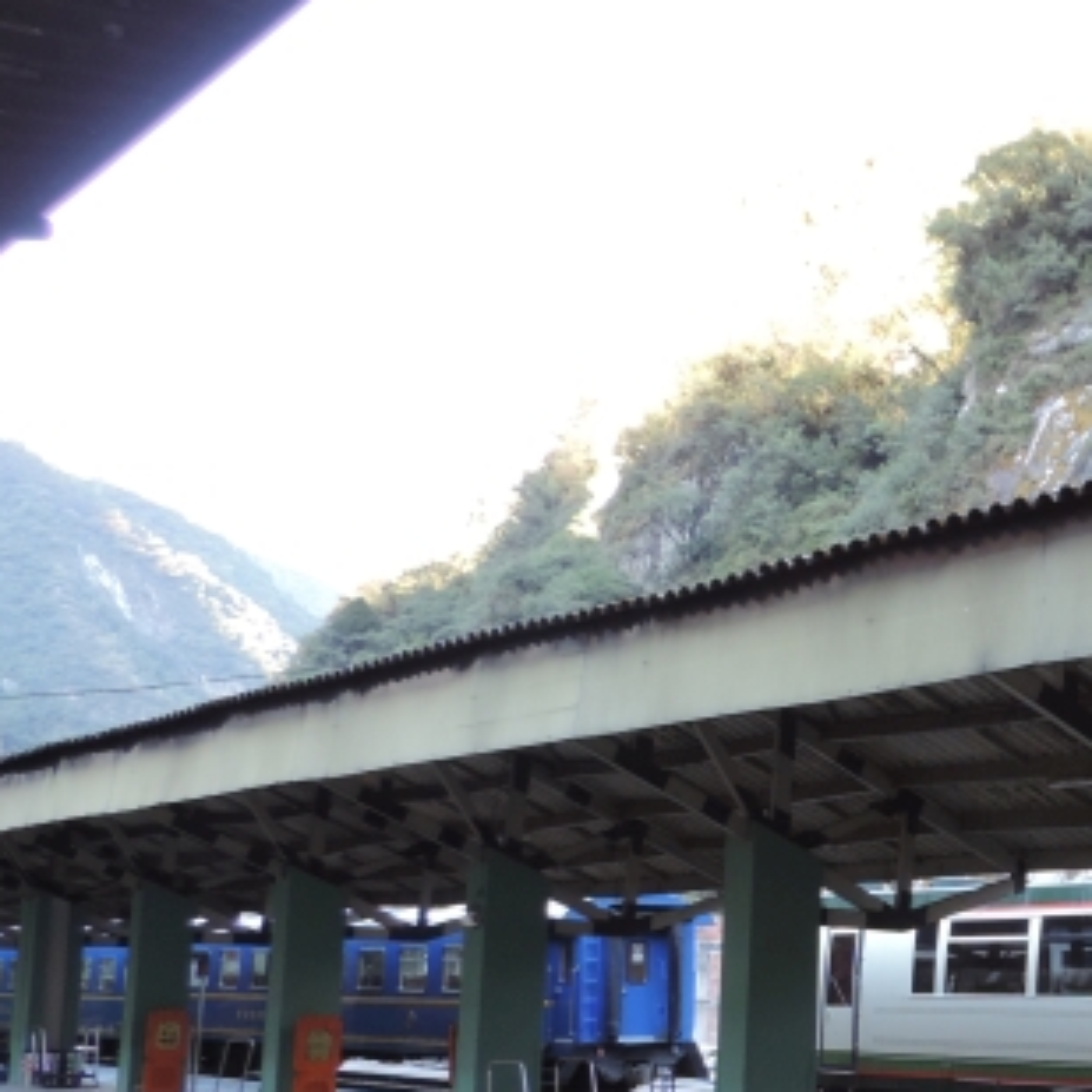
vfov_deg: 30.8
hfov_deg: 27.8
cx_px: 1255
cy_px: 732
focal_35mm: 55
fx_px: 1963
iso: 160
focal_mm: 4.3
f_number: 3
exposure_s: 1/30
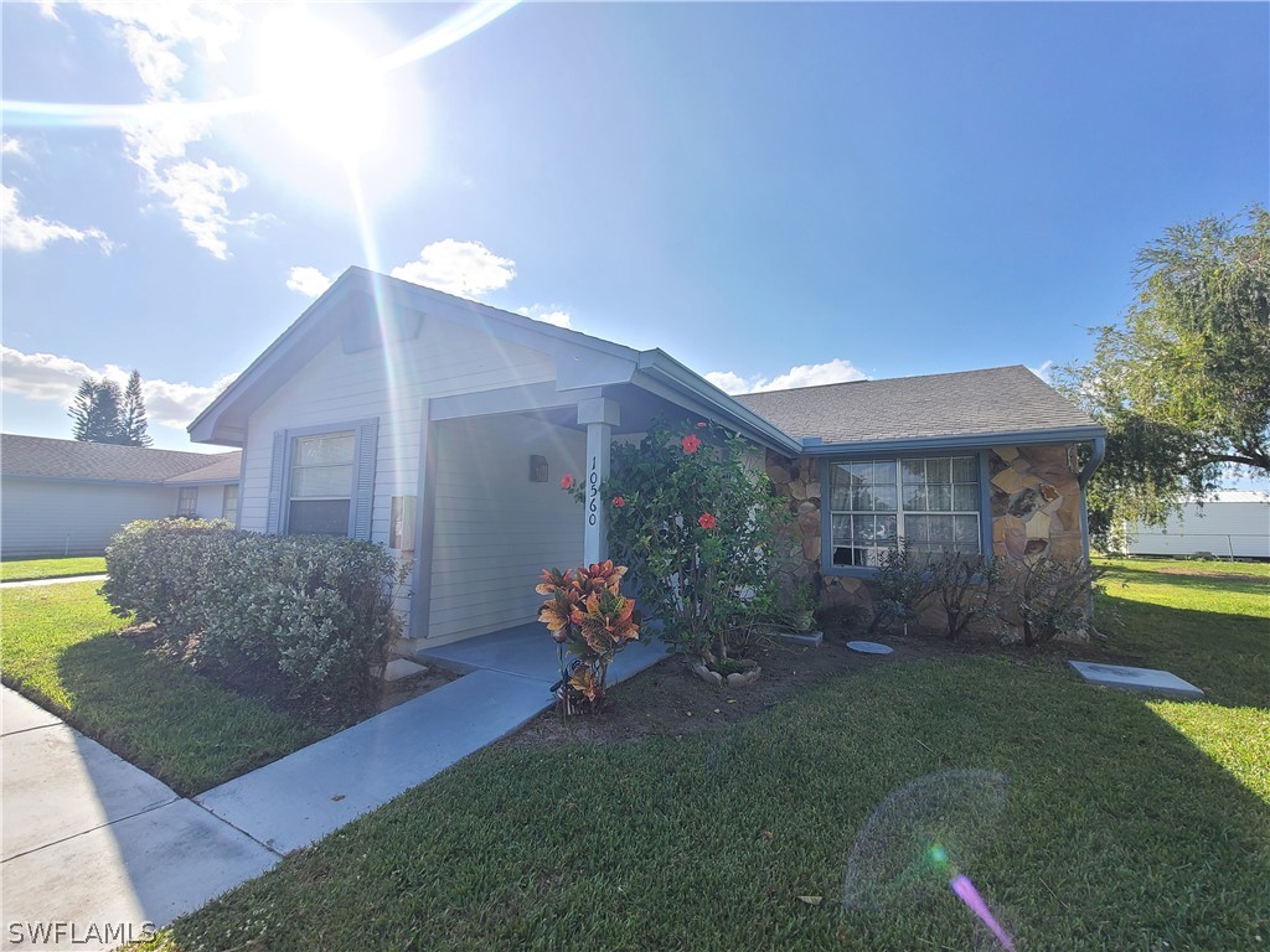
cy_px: 476
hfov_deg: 106.2
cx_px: 635
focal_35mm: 13
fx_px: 477
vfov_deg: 89.9
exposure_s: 1/786
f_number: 2.2
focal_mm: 2.2
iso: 64
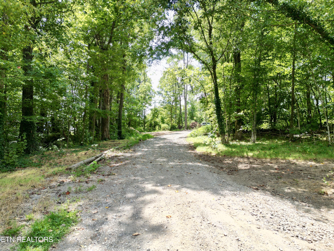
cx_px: 167
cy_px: 126
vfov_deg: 56.8
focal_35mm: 24
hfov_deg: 71.6
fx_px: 232
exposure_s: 1/725
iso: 100
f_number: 1.7
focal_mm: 6.72
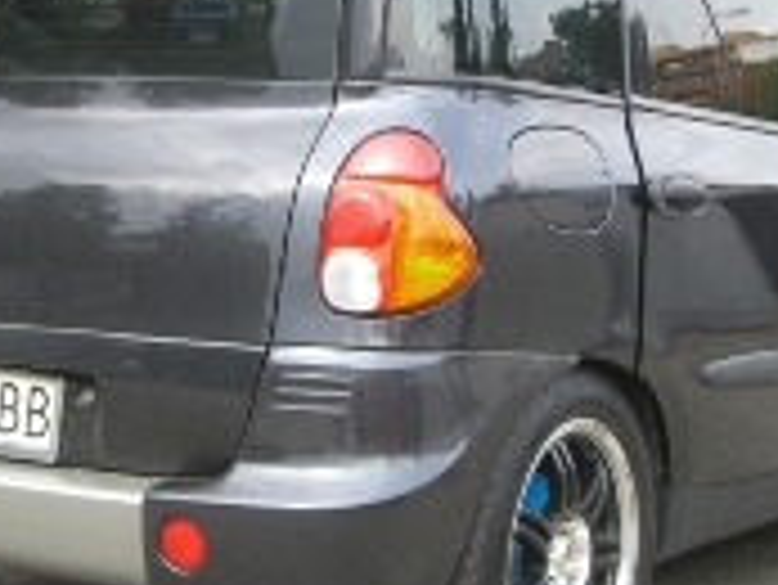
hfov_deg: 20.8
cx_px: 355
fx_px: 2114
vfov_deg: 15.7
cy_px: 194
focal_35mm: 94
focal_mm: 7.6
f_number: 3
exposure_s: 1/200
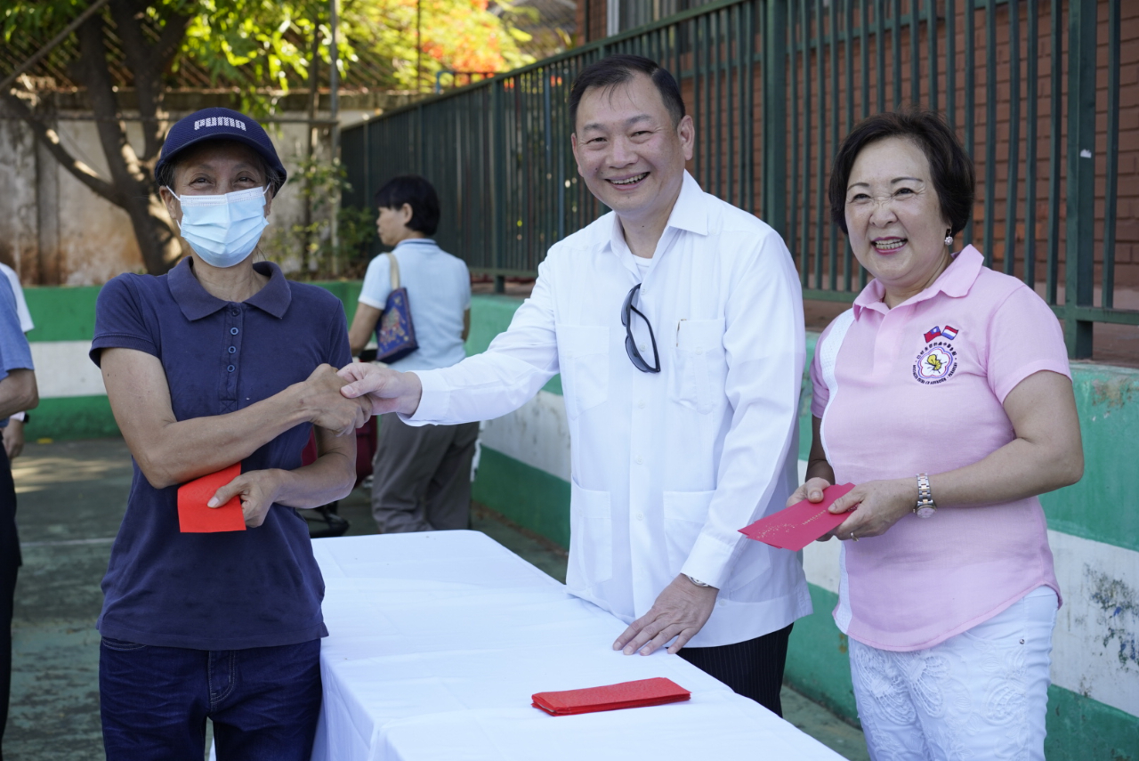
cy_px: 380
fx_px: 1741
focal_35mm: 55
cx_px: 570
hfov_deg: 36.2
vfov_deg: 24.7
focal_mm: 55
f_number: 5
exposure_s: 1/250
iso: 320
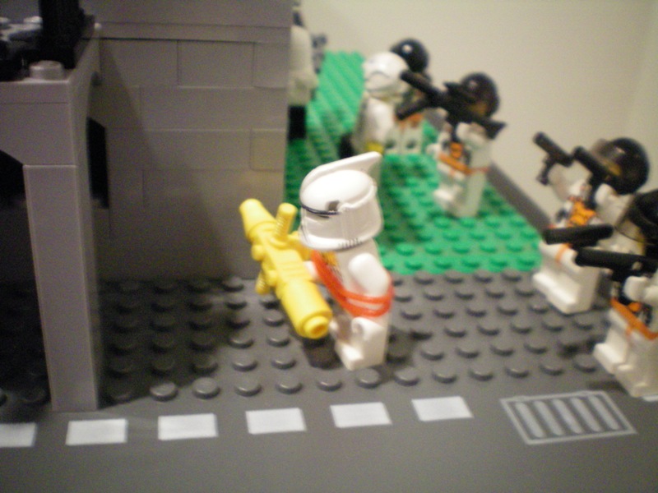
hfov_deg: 49.0
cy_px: 246
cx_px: 329
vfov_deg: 37.7
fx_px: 722
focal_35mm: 38
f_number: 3.1
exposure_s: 1/10
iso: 400
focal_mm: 6.3
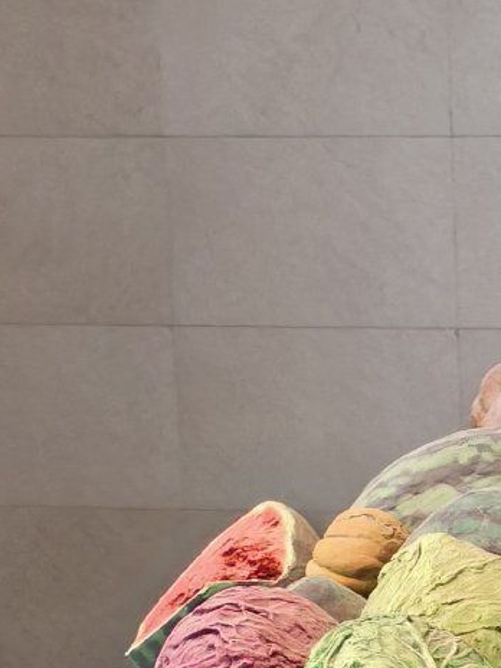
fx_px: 3068
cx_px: 965
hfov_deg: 8.9
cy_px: 1203
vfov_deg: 11.5
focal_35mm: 159
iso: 250
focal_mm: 5.75
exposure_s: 1/100
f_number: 2
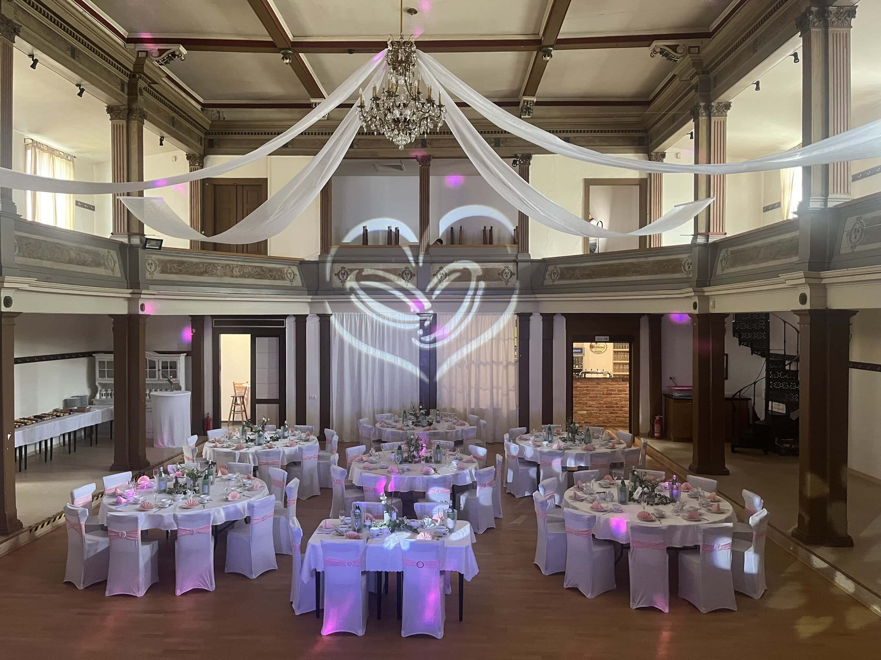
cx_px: 440
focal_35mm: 26
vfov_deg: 53.1
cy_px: 330
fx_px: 662
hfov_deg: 67.3
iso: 400
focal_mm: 5.1
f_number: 1.6
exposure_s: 1/50
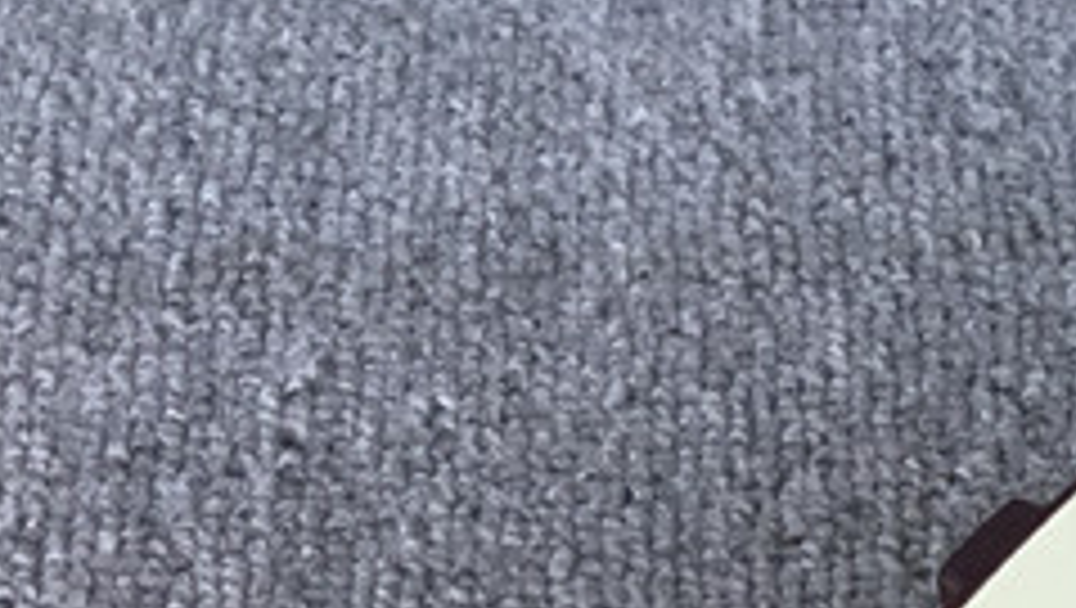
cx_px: 1972
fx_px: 3627
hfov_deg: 14.7
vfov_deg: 9.2
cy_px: 1029
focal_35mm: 127
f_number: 2.4
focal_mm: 3.3
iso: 25
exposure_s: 1/100
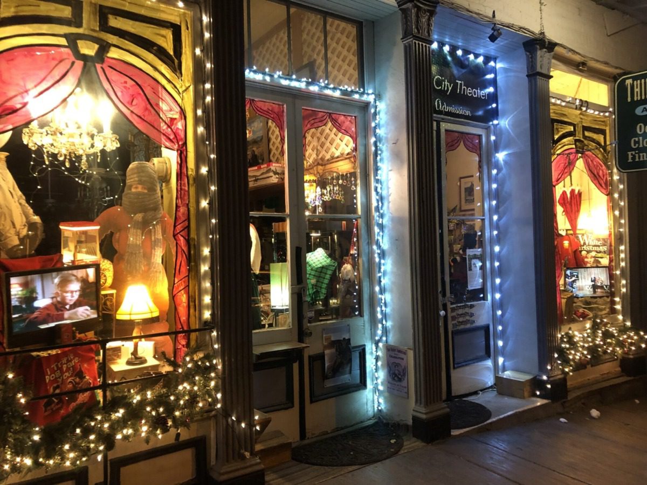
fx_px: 523
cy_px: 242
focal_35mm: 28
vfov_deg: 49.7
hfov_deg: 63.4
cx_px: 324
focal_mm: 4
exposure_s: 1/9
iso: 100
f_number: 1.8
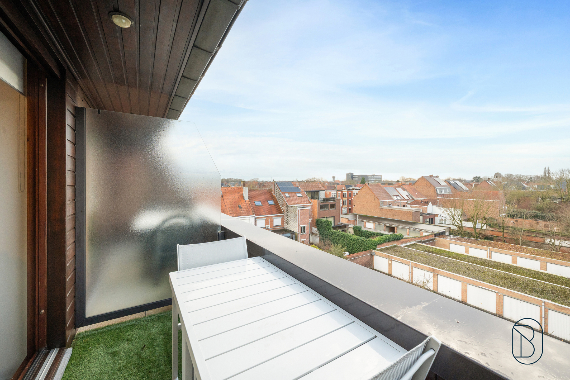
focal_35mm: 14
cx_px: 285
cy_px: 190
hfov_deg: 104.3
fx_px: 222
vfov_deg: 81.2
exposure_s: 1/125
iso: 1000
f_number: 11
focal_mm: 14
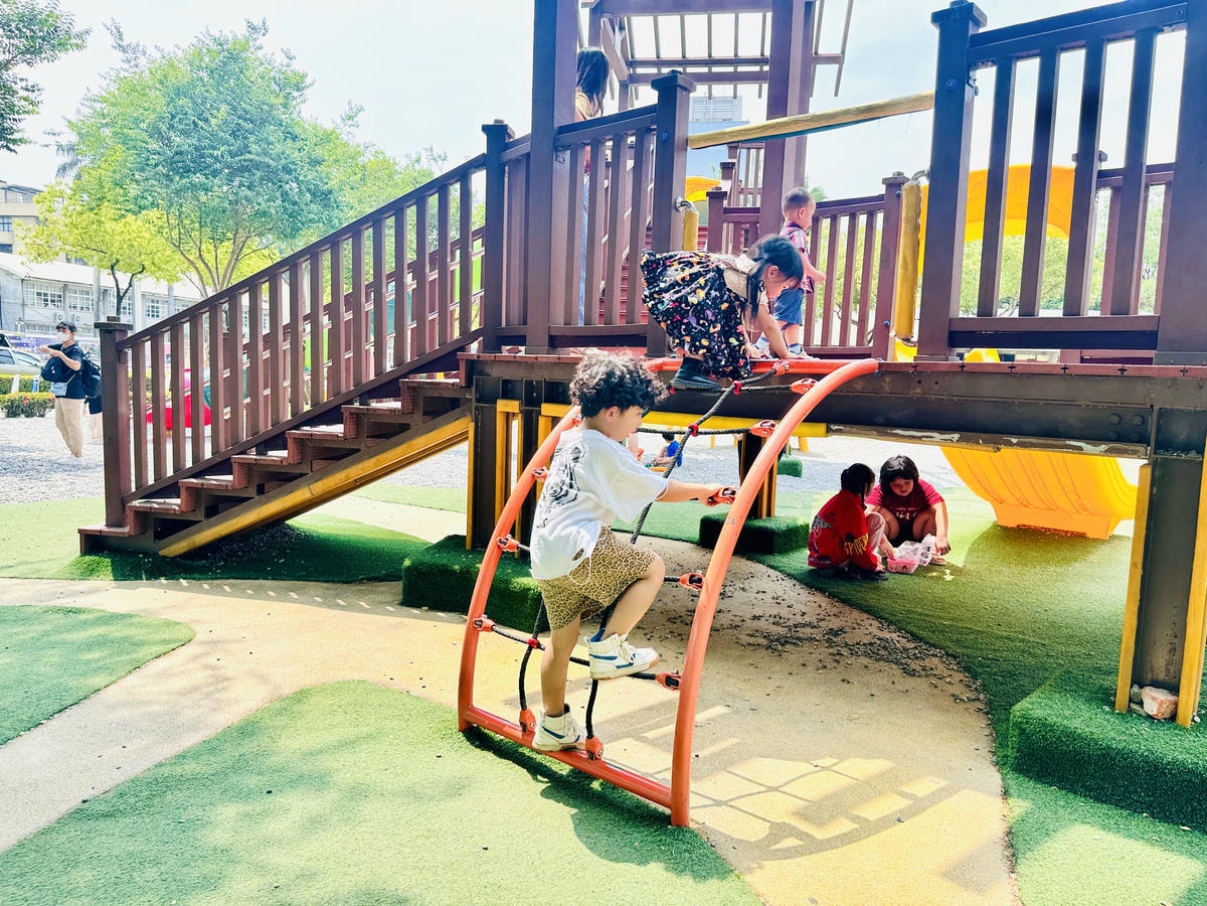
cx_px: 604
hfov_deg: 71.6
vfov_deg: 56.8
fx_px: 837
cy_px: 453
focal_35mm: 24
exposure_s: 1/1151
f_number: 1.78
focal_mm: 6.86
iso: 80
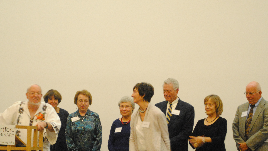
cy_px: 112
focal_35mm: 109
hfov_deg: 19.6
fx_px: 775
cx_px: 117
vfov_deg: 11.1
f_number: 5.3
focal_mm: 46
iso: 1600
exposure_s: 1/25
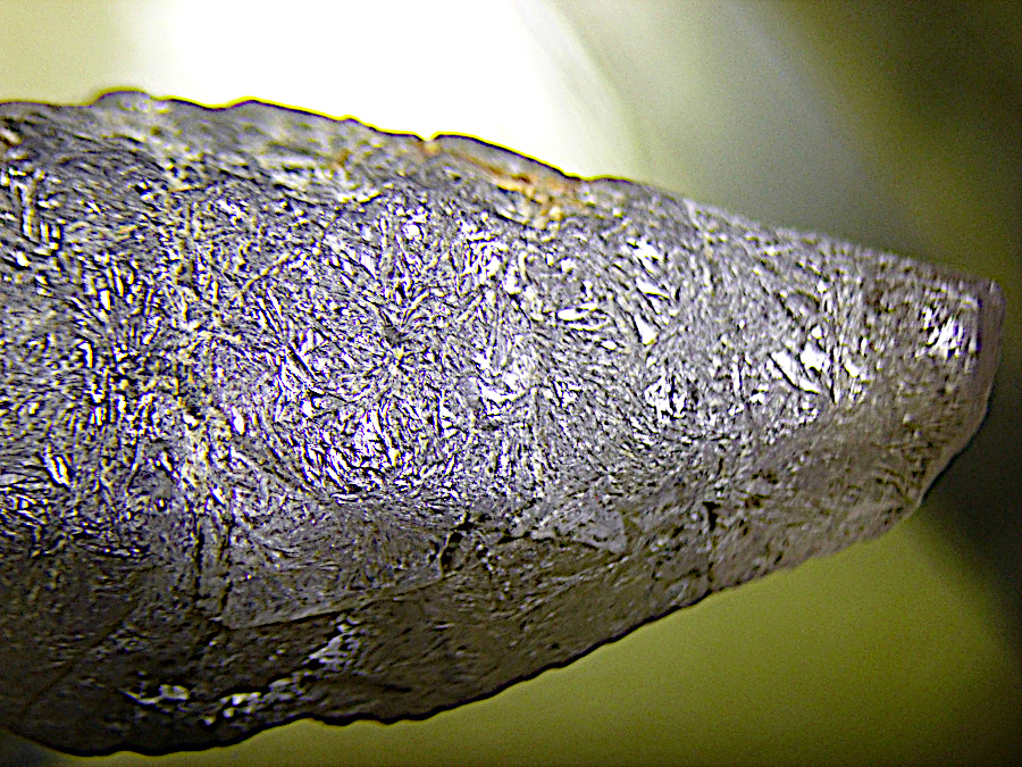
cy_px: 384
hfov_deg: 25.0
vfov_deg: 18.9
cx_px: 511
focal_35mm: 78
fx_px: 2303
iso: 160
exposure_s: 1/100
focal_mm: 14
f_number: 5.6
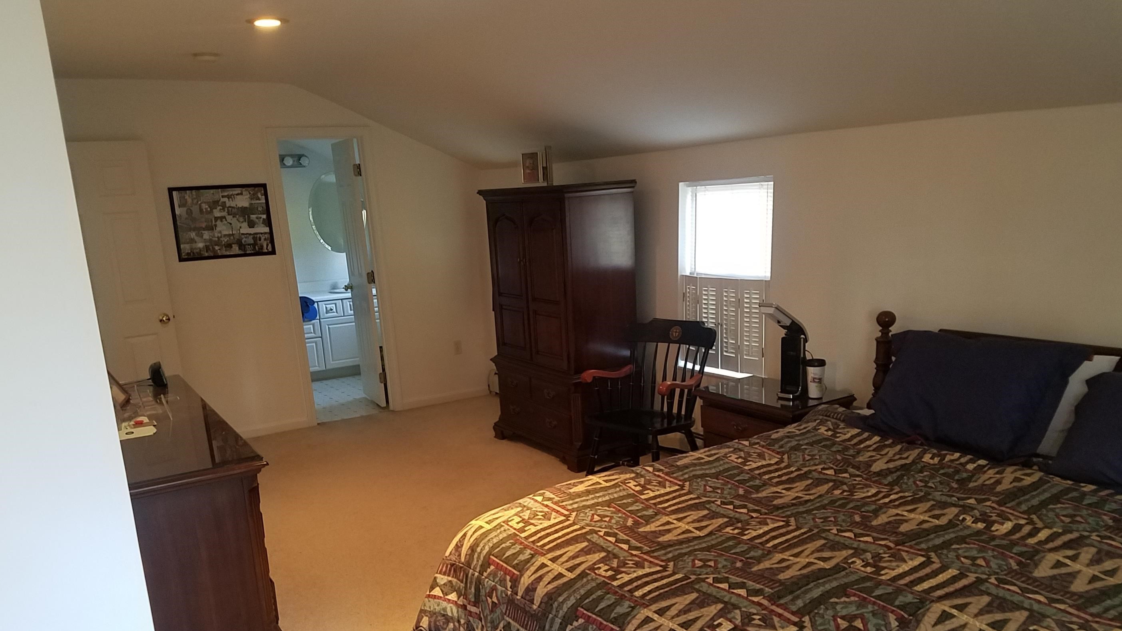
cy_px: 371
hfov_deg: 66.1
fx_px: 863
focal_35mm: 29
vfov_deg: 40.0
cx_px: 556
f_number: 1.7
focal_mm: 4.2
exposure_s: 1/60
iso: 250
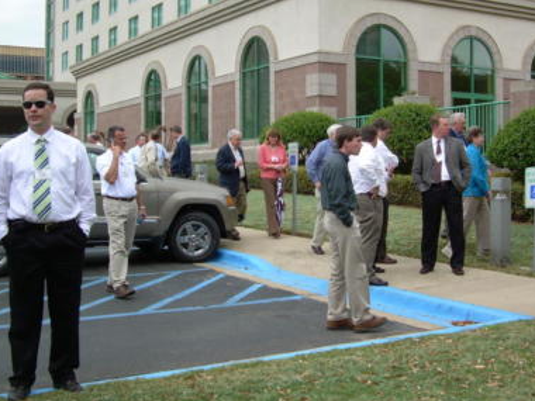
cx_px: 308
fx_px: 773
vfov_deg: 29.0
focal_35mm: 50
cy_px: 163
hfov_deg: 38.1
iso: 50
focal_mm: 6.3
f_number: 2.8
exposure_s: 1/193
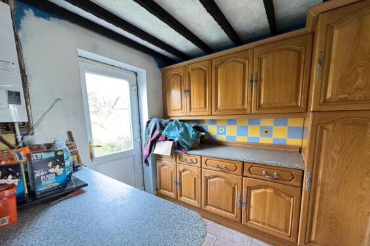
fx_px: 154
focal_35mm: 15
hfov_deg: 100.4
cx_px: 186
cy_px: 139
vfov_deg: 76.9
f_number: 2.2
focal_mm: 2.22
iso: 400
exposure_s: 1/50
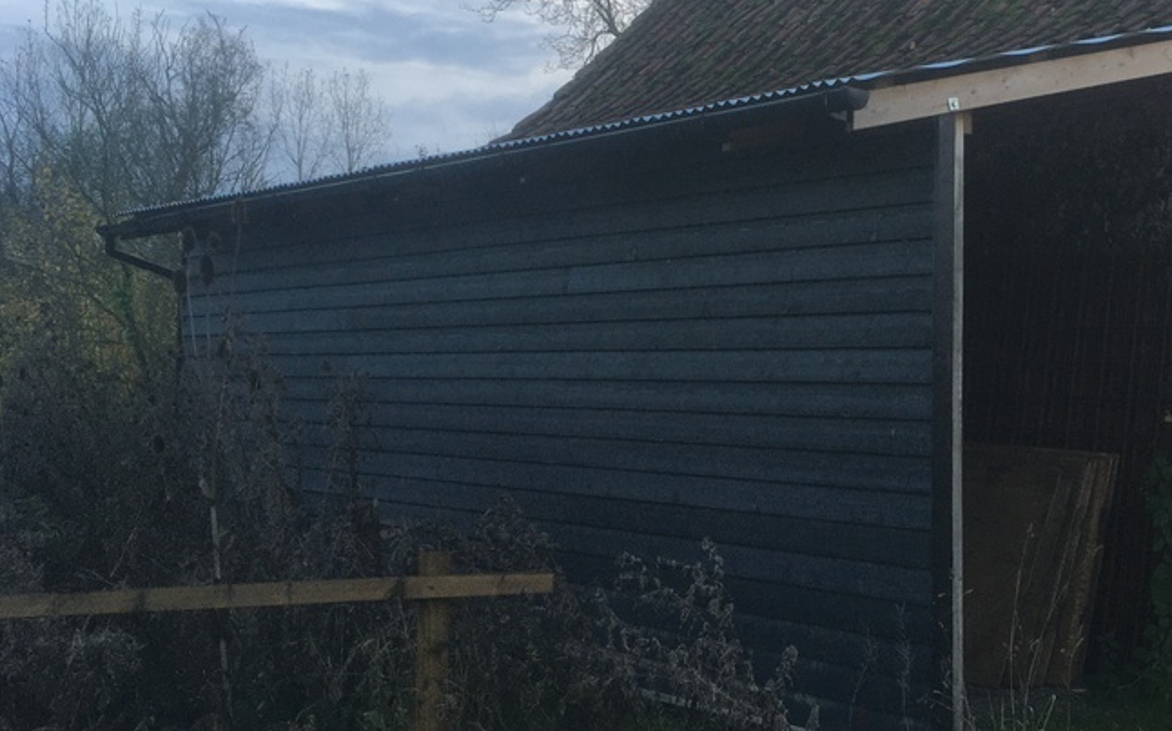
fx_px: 1532
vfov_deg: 26.7
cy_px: 259
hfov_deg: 40.5
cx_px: 896
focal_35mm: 48
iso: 40
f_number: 2.2
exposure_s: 1/100
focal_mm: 4.15
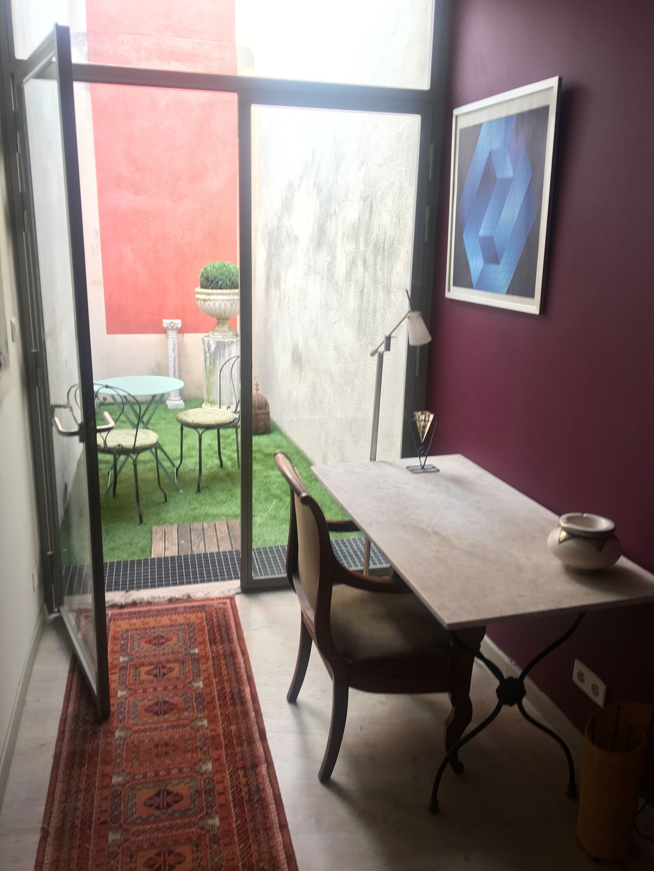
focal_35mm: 29
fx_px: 730
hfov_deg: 48.2
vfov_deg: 61.7
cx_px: 327
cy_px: 436
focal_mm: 4.15
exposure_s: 1/33
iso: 25
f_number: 2.2
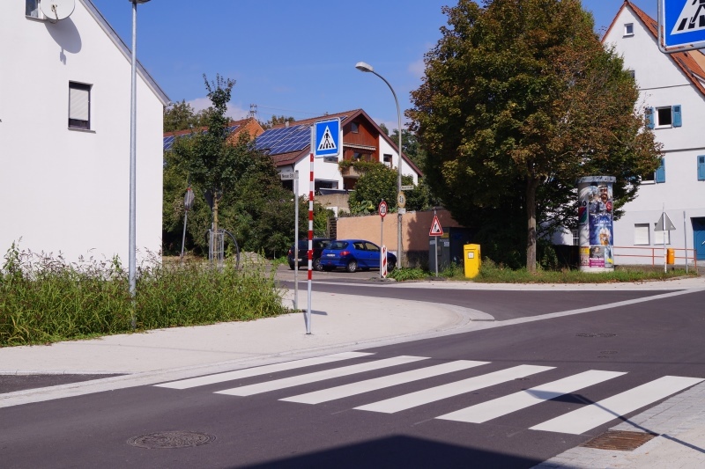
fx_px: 1018
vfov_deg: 26.0
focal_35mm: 52
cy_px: 234
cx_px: 352
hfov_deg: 38.2
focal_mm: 35
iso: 100
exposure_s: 1/250
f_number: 13
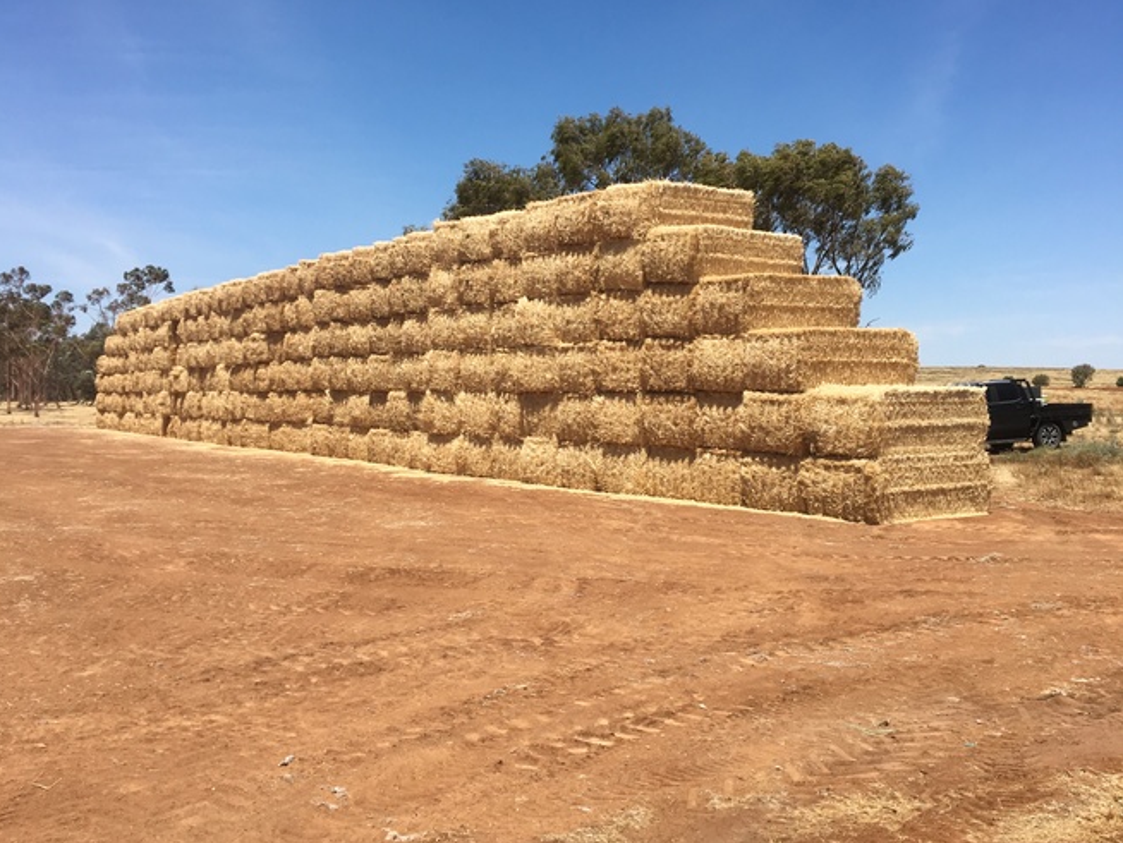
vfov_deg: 36.8
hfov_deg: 47.8
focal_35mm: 39
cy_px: 369
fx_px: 1266
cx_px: 558
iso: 25
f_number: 2.2
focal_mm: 4.15
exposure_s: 1/2331
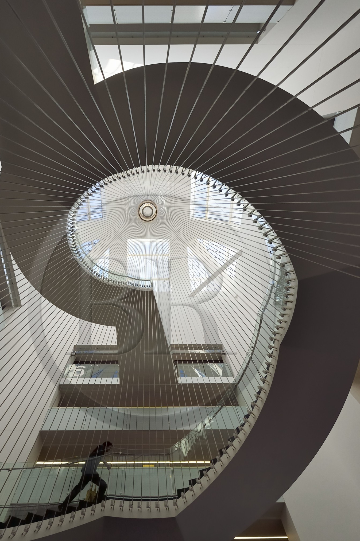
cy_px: 306
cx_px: 150
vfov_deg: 86.5
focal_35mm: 19
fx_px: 285
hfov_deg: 64.1
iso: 800
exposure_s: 1/250
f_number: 11
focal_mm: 16
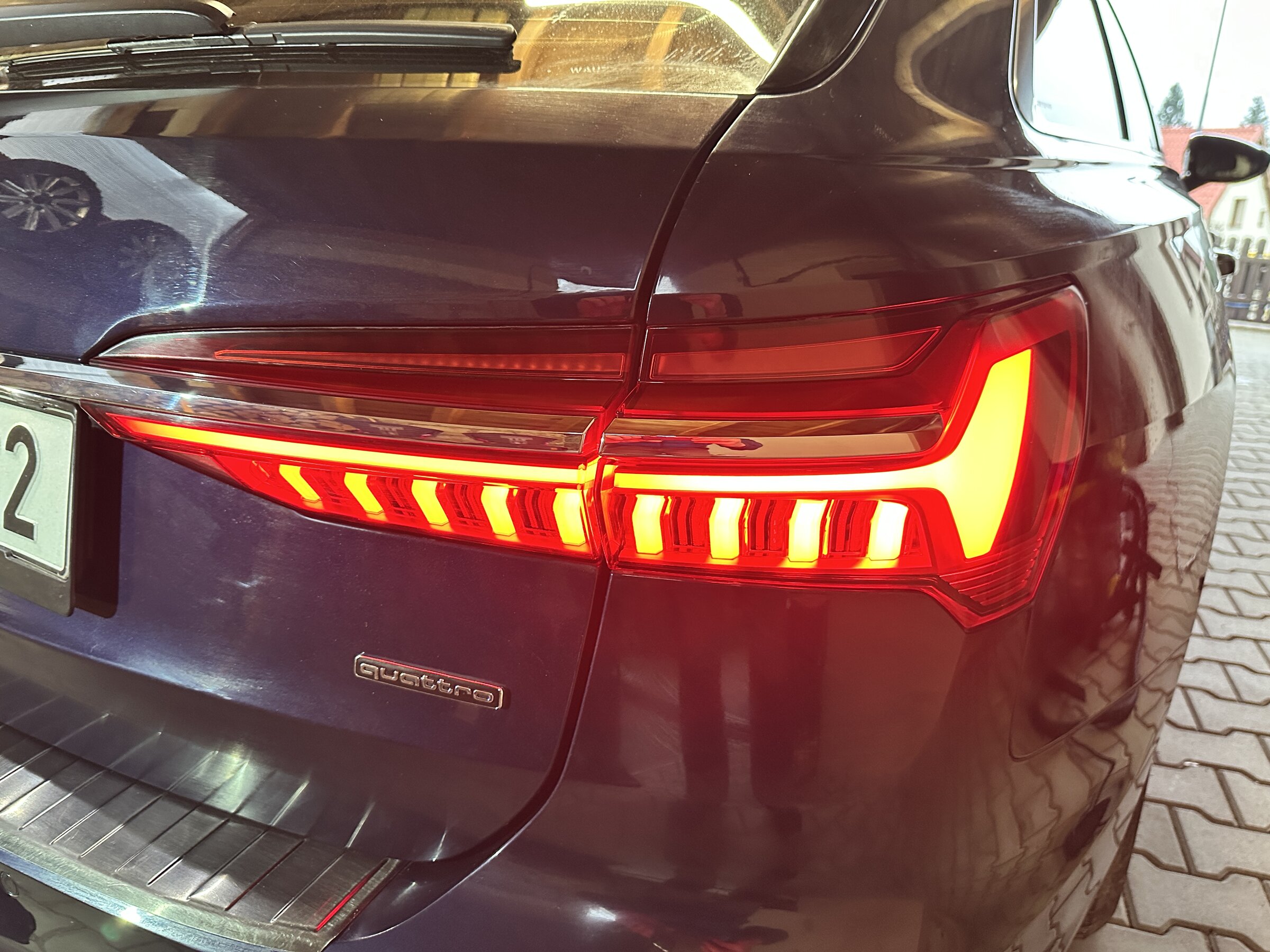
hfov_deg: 71.6
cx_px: 635
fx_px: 881
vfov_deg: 56.8
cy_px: 476
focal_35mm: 24
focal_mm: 6.86
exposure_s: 1/50
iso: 640
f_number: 1.78
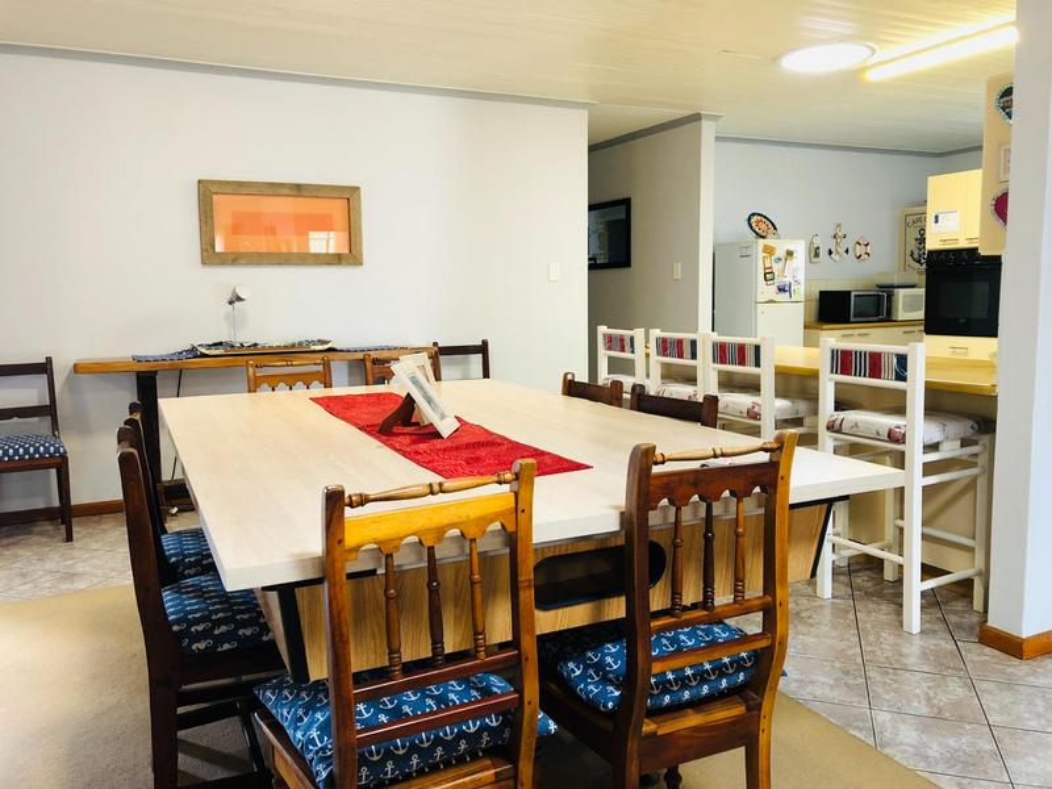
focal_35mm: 28
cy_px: 394
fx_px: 851
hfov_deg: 63.4
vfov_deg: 49.7
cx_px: 526
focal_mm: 3.99
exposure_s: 1/17
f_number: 1.8
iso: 50
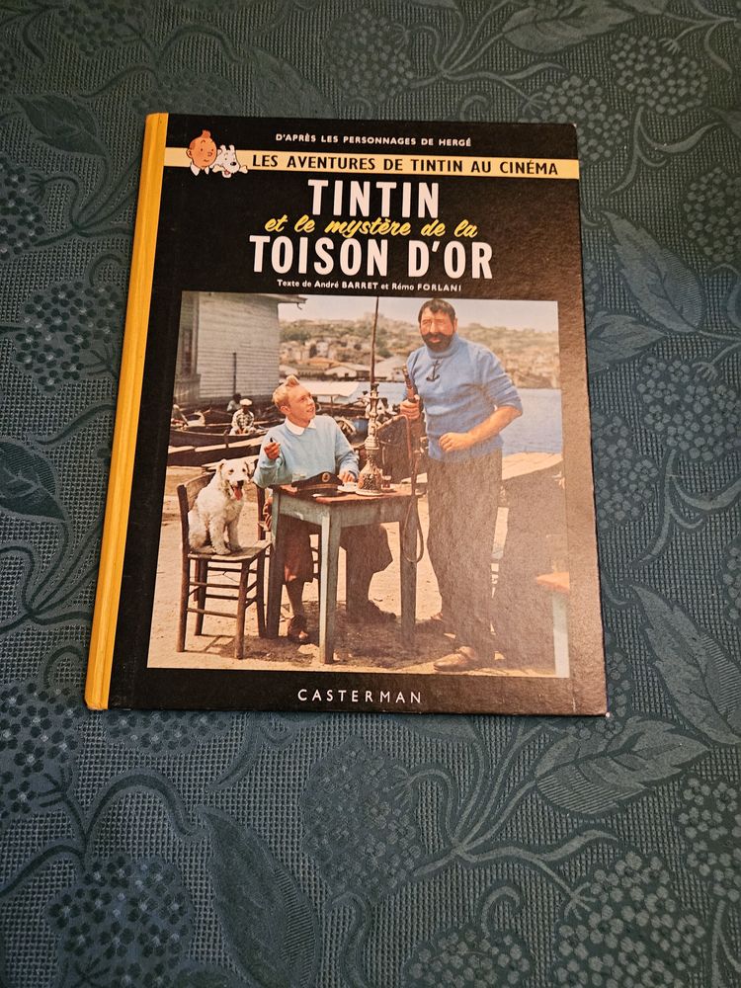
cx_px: 370
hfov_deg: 58.9
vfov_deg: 73.9
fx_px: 656
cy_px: 494
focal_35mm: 23
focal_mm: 5.4
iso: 500
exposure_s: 1/25
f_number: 1.8
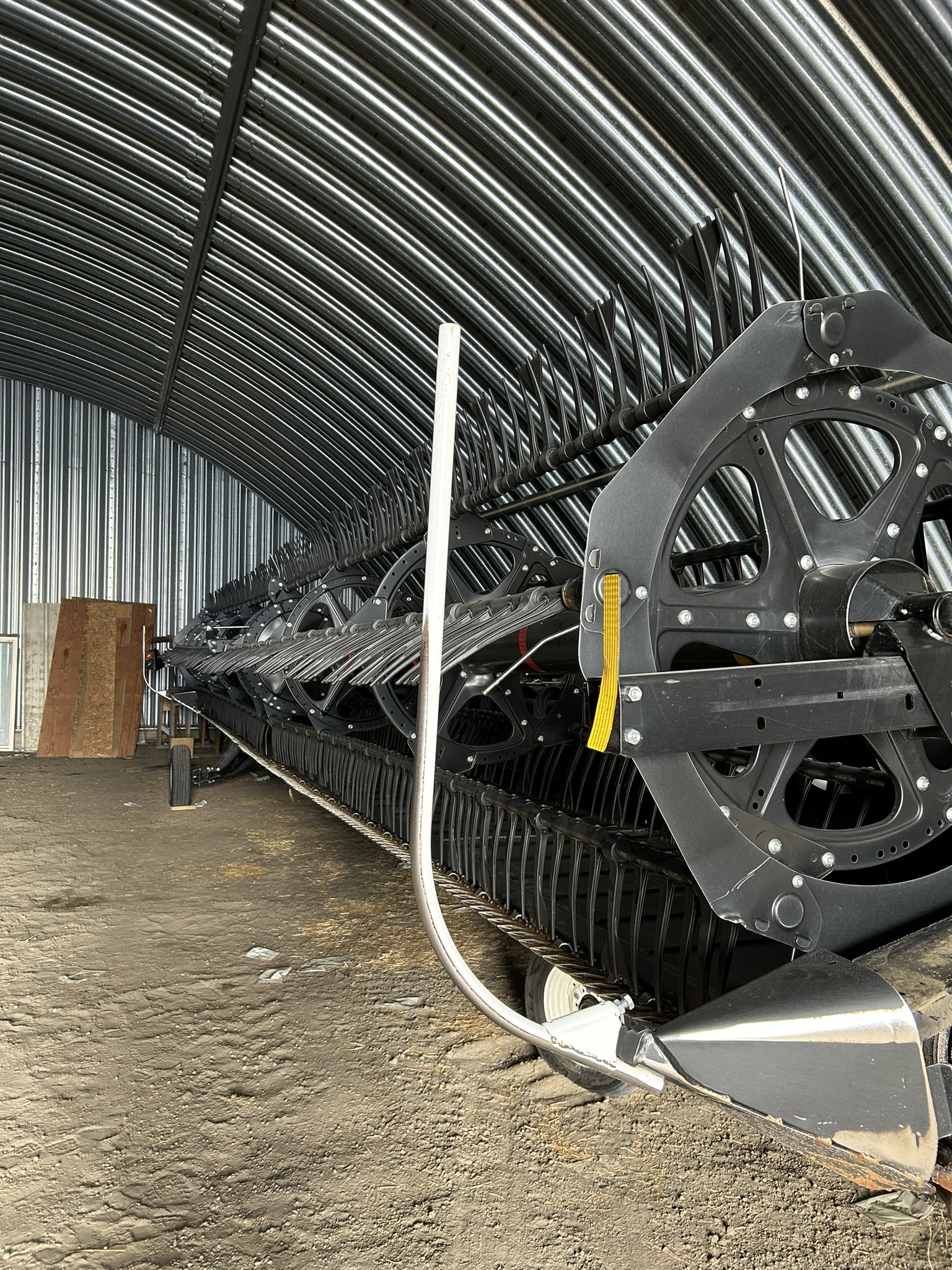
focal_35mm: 26
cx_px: 476
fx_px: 953
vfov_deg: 67.3
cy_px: 635
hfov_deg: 53.1
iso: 125
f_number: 1.5
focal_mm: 5.7
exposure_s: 1/96
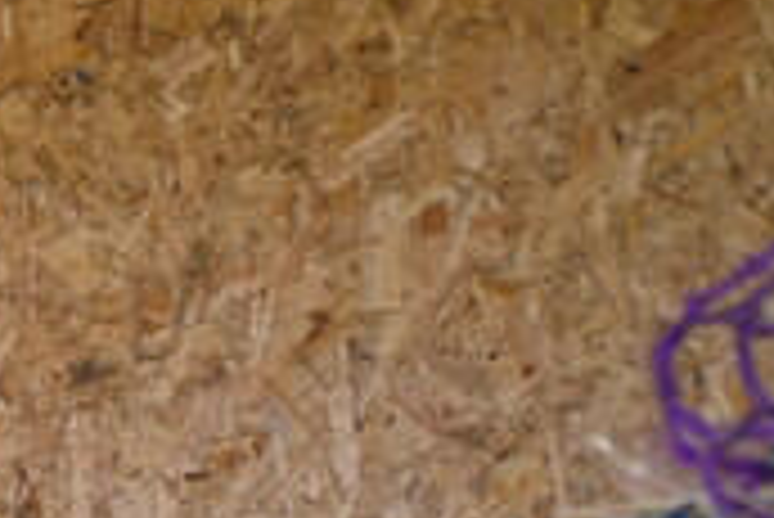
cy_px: 921
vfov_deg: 13.1
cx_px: -1508
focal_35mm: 95
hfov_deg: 11.7
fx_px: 2044
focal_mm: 16
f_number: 3.5
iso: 100
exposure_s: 1/50
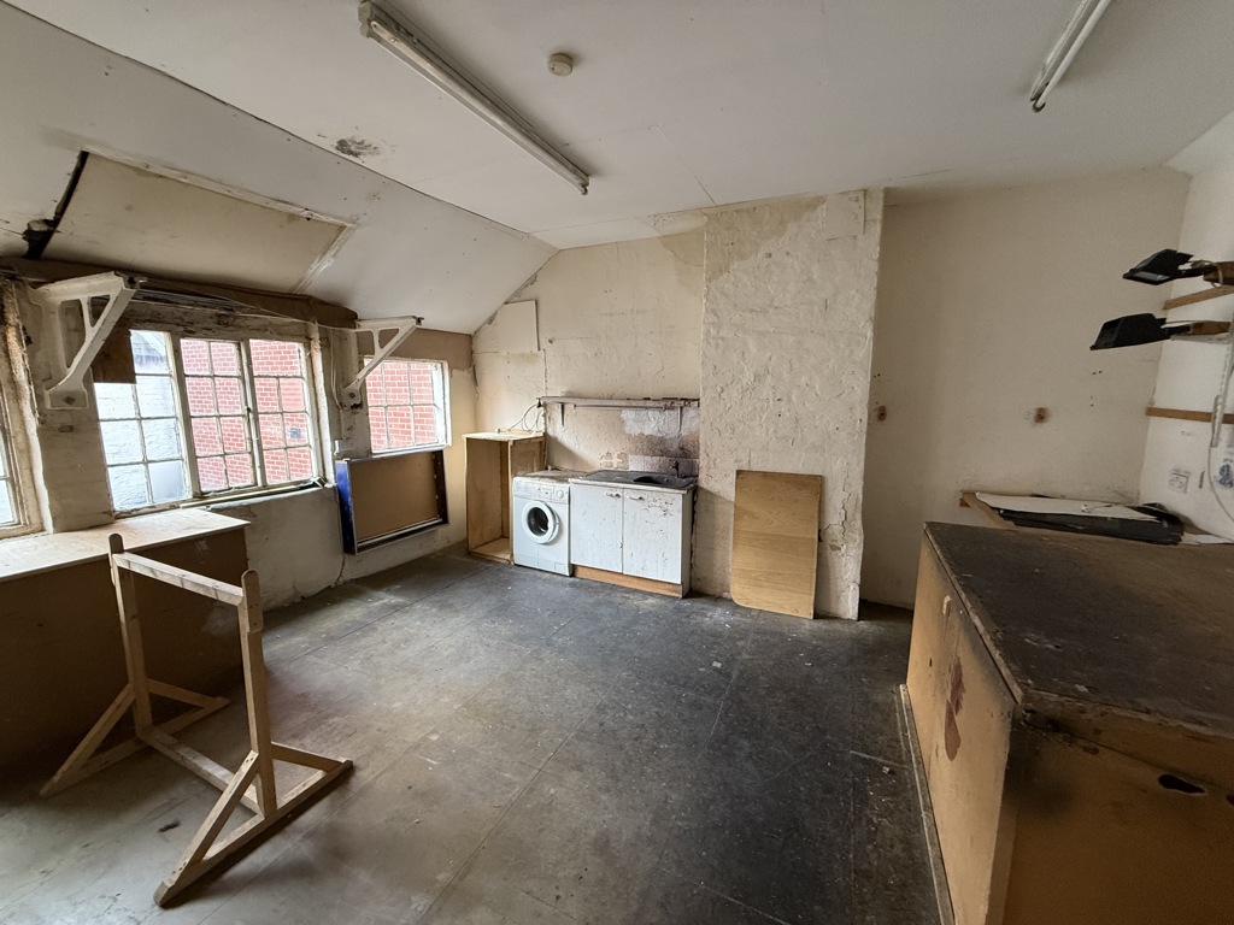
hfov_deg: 102.1
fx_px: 499
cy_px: 462
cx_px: 617
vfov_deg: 85.7
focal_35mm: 14
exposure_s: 1/99
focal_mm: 2.22
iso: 320
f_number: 2.2
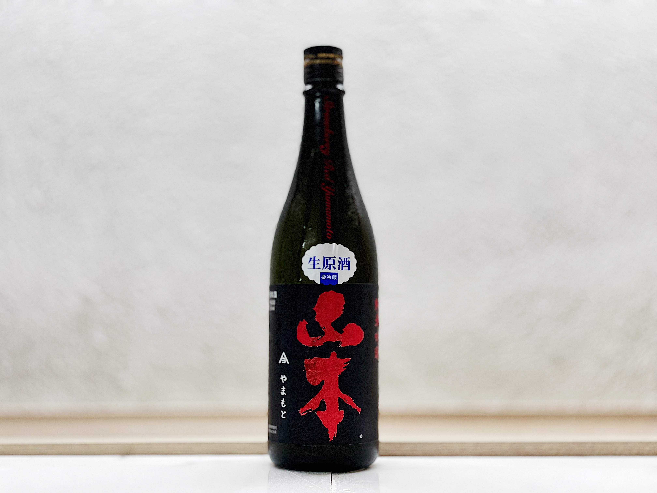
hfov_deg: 36.8
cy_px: 246
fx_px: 987
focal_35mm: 52
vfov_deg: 28.0
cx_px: 328
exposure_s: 1/100
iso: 125
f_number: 2
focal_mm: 6
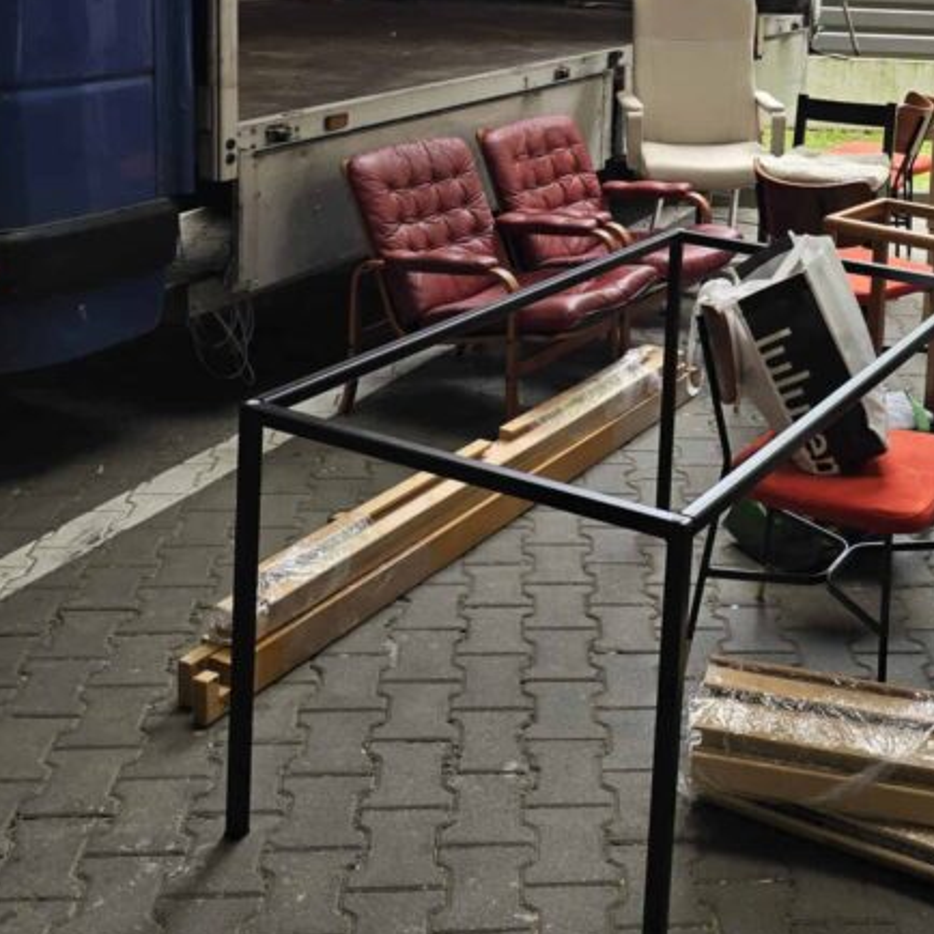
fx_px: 1465
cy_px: 121
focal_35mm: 48
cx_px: 706
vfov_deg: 33.7
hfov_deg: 34.6
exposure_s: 1/100
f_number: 1.7
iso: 32
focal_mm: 6.3
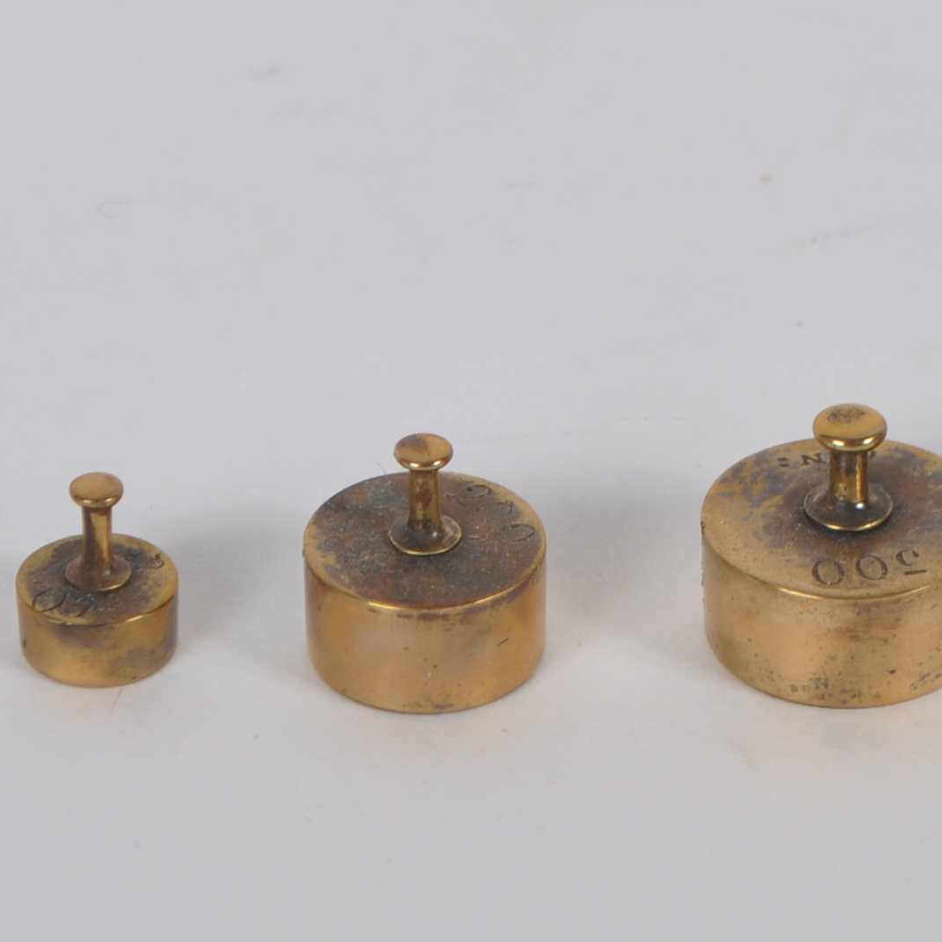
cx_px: 656
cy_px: 440
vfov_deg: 7.6
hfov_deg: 7.6
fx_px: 7103
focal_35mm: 231
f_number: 9
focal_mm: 45
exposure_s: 1/125
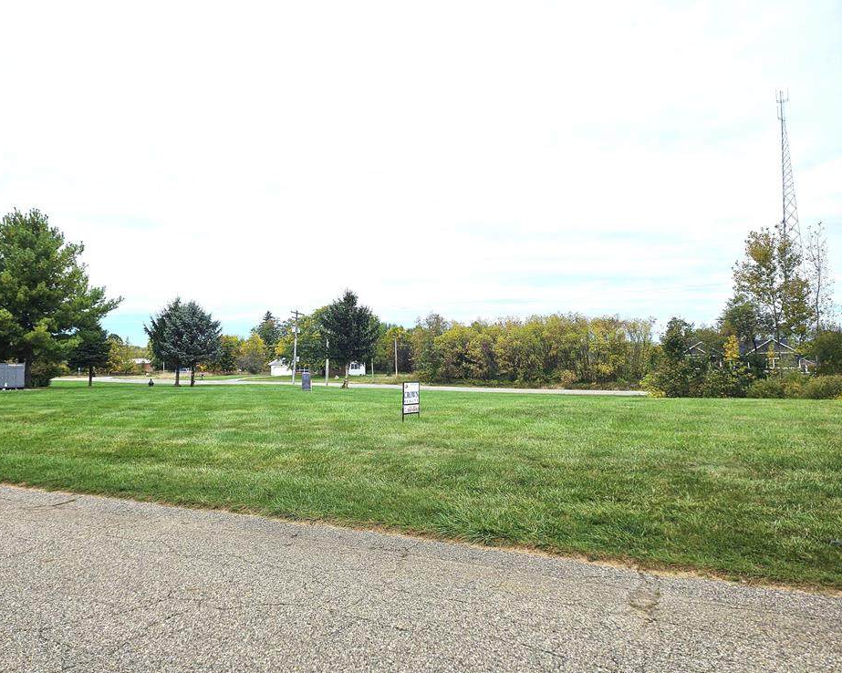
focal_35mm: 26
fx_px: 648
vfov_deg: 54.9
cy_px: 335
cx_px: 382
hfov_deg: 65.9
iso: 50
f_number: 1.8
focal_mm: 5
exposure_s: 1/5460
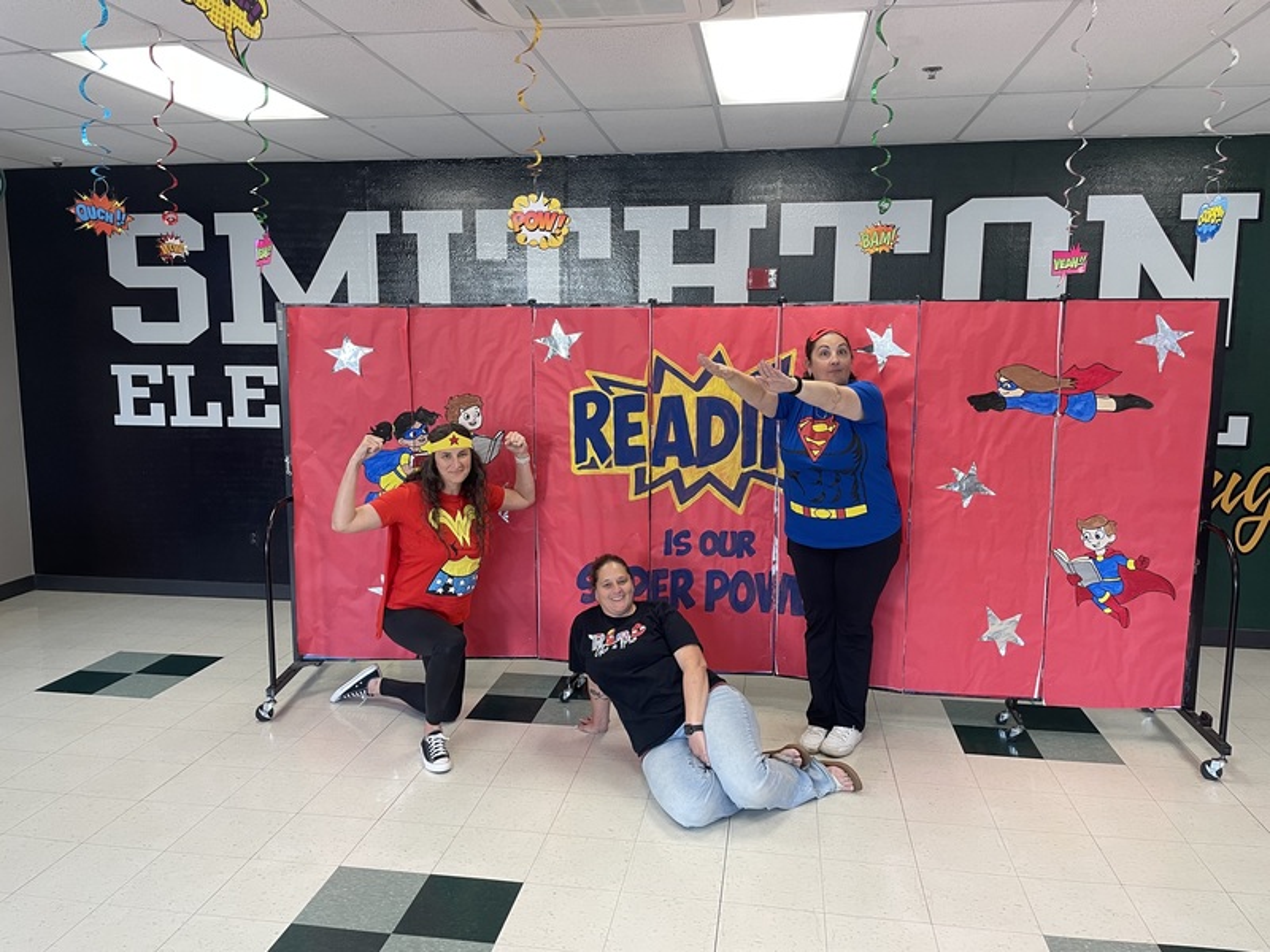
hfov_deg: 67.3
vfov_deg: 53.1
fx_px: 954
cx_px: 635
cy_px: 476
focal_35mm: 26
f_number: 1.6
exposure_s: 1/60
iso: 80
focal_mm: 4.2
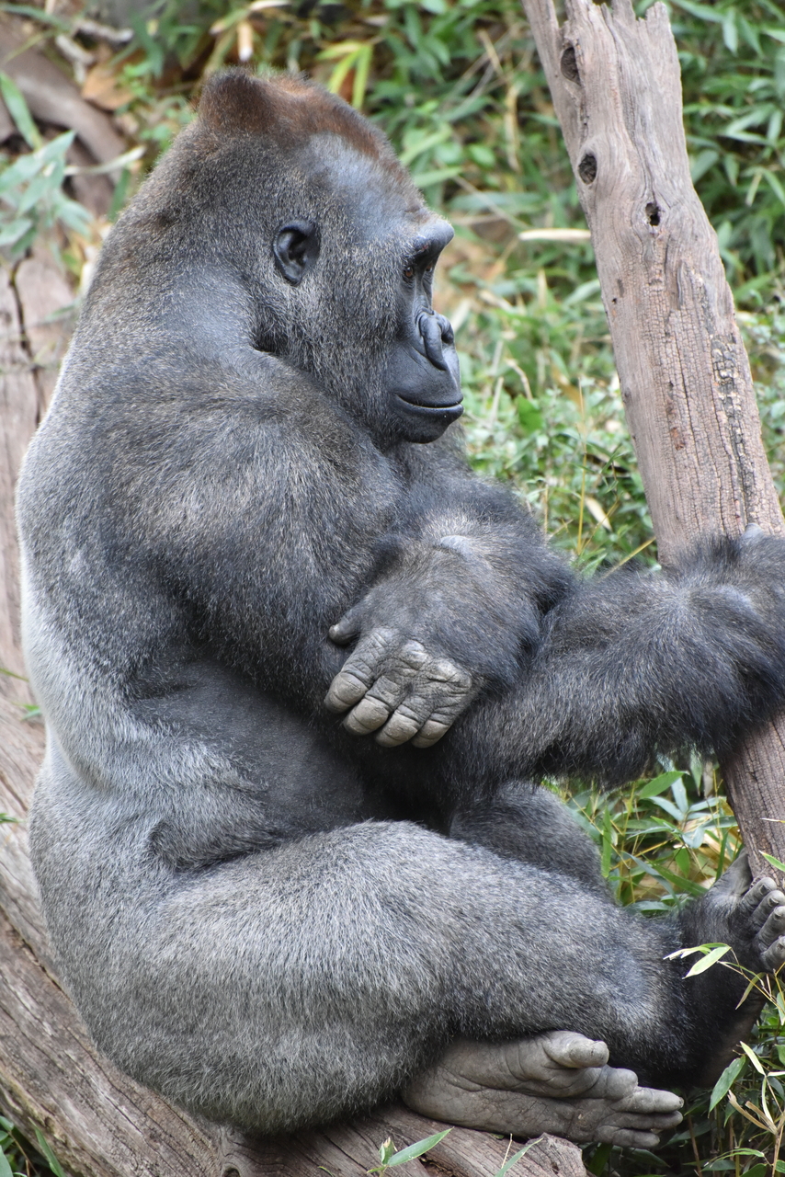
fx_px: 9806
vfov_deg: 6.9
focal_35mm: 300
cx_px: 392
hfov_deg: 4.6
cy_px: 588
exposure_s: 1/640
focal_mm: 300
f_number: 5.6
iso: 5000
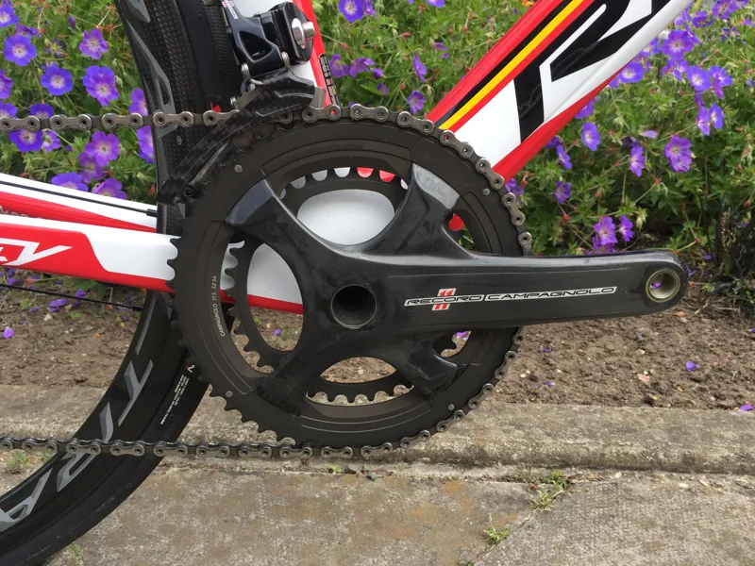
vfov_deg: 48.2
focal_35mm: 29
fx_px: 633
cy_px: 283
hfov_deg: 61.7
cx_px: 378
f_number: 2.2
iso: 32
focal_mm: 4.15
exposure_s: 1/599
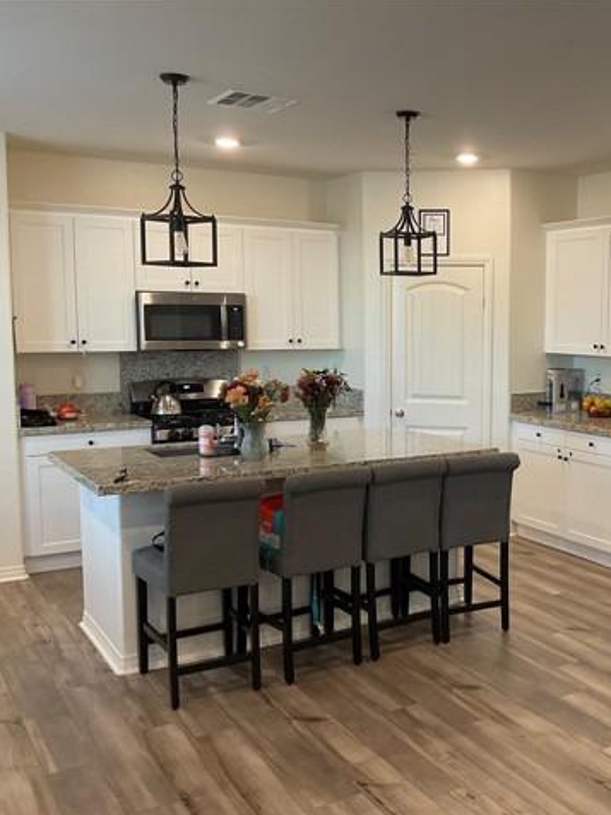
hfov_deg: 35.6
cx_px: 491
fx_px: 918
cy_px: 409
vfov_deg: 47.9
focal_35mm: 39
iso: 100
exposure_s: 1/60
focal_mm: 3
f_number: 1.8
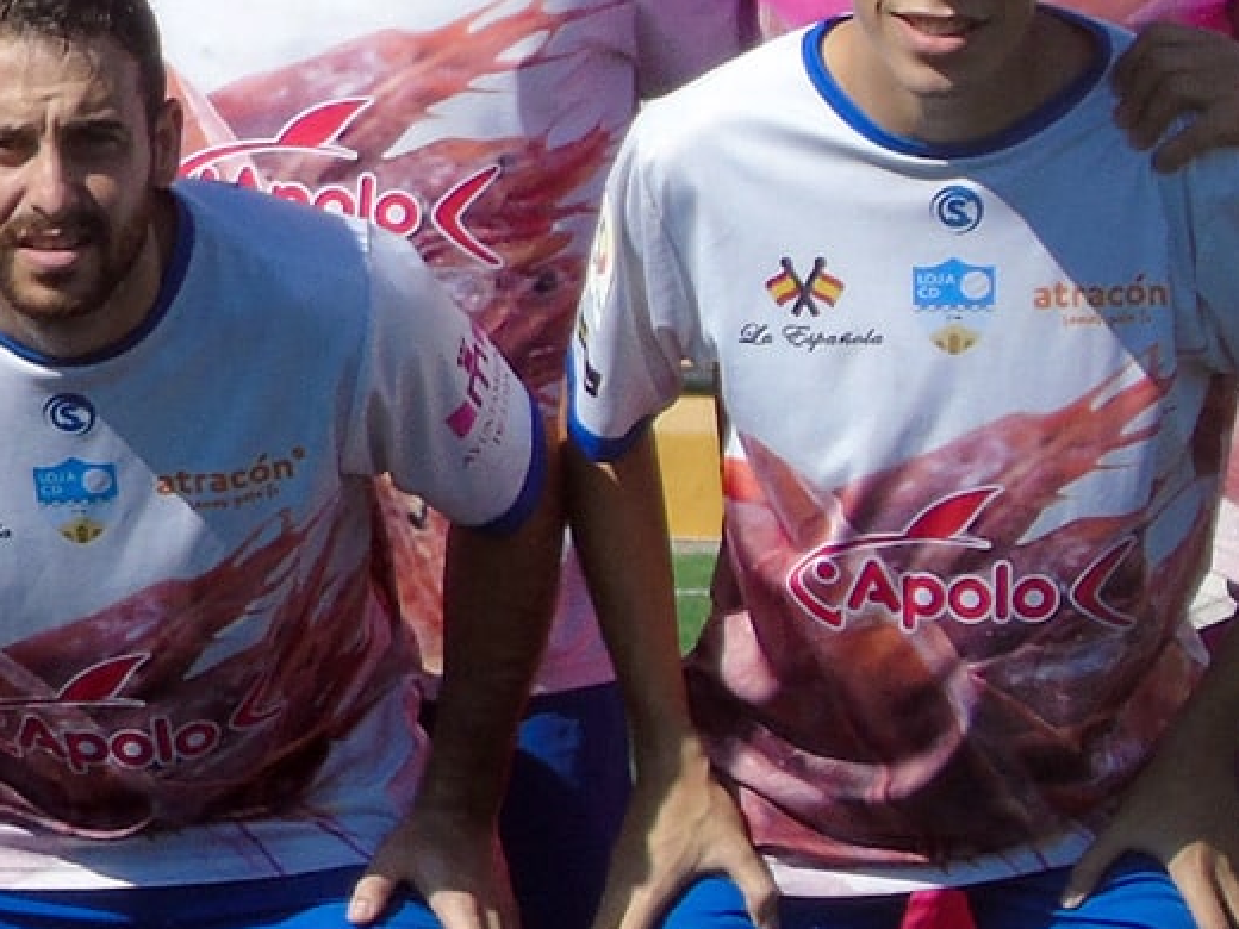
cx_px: -156
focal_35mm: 538
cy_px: 629
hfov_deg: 3.7
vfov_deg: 2.8
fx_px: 19256
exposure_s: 1/800
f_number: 4.7
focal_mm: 25
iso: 80
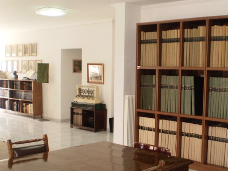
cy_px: 109
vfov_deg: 28.9
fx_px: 329
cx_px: 157
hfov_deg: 37.7
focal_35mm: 50
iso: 200
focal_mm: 6.3
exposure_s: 1/30
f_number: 3.1
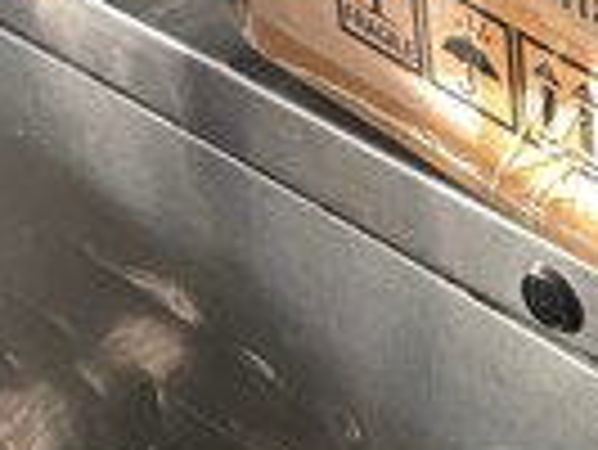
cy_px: -261
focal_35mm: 119
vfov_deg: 11.8
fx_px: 2058
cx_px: 1066
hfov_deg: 14.6
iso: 125
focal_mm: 5.1
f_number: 1.6
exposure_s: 1/99
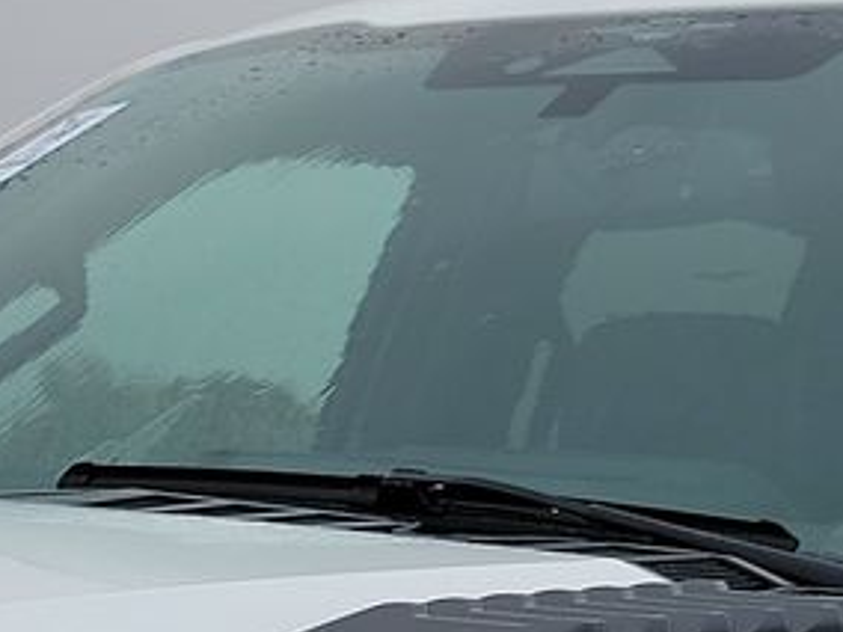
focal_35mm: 135
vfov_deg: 10.3
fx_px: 3288
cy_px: 1142
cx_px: 321
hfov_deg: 14.6
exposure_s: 1/173
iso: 50
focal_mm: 6.7
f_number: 1.8
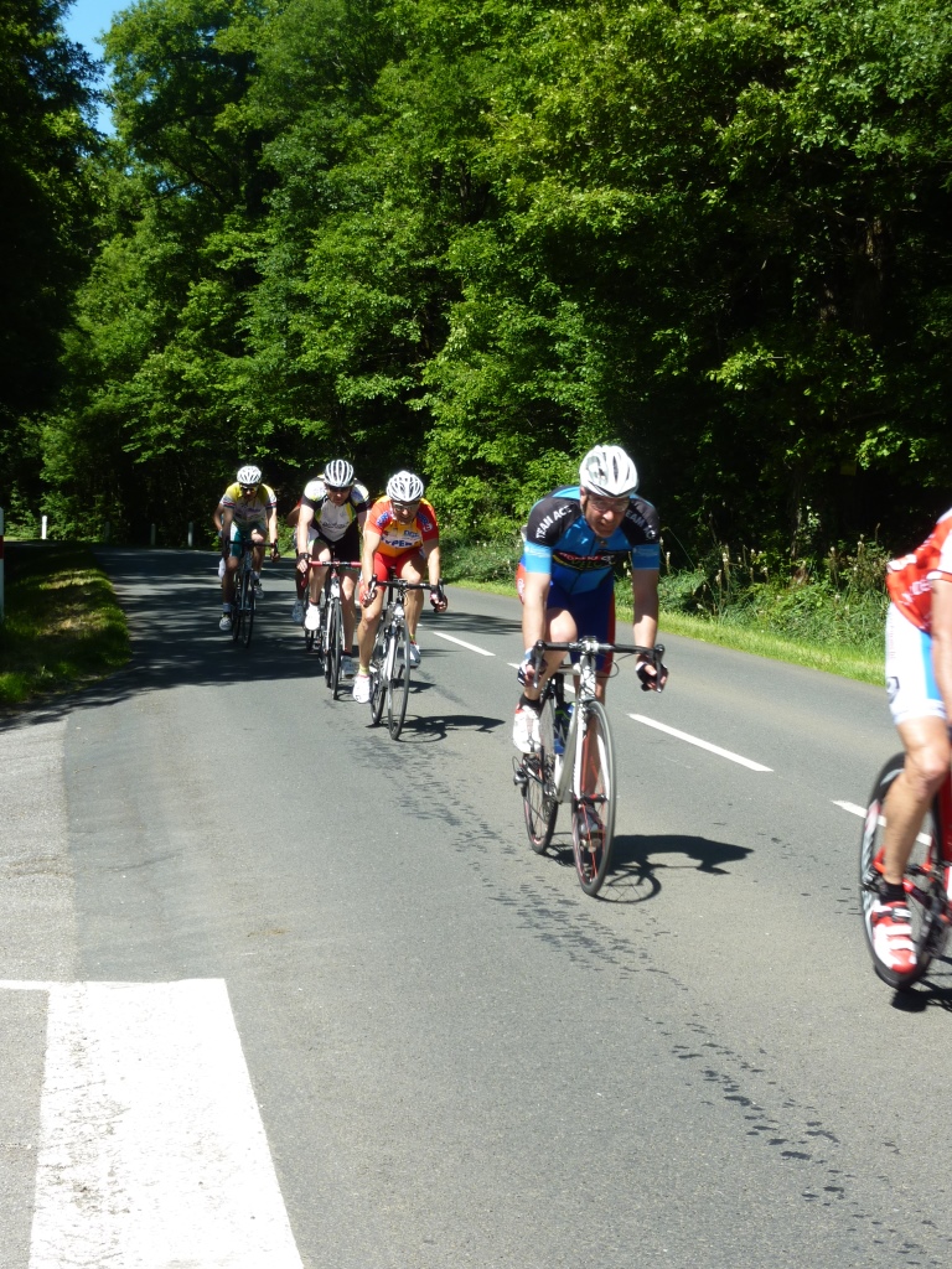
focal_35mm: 67
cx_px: 476
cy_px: 634
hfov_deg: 21.9
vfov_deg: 29.0
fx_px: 2457
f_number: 4.1
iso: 80
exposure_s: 1/320
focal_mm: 11
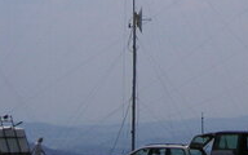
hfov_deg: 9.5
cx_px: 202
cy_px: -63
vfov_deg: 5.9
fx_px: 1494
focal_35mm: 221
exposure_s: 1/500
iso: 50
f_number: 8
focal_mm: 8.4
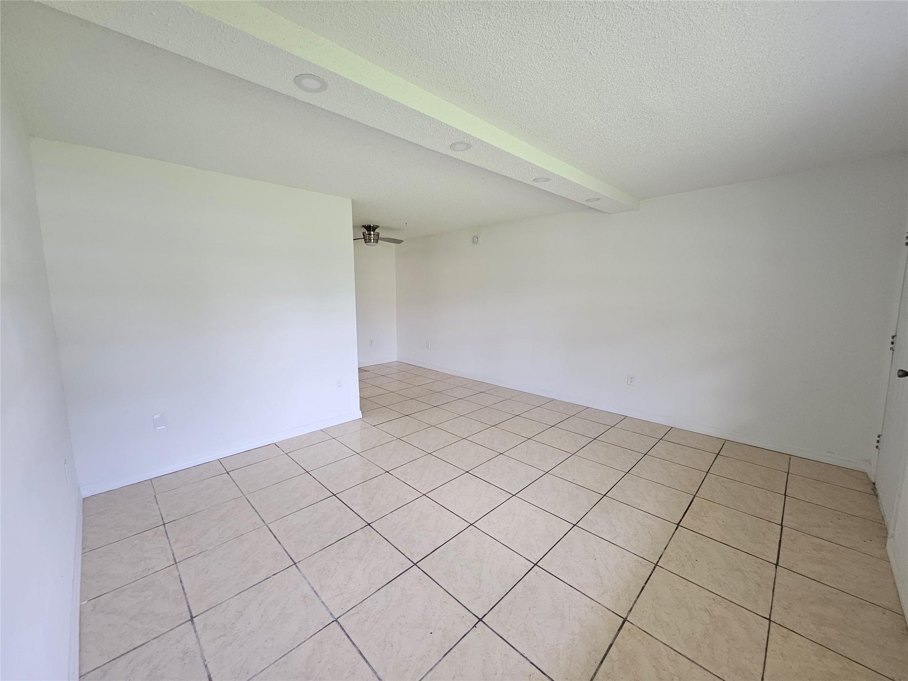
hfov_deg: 106.2
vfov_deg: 89.9
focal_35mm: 13
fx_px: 341
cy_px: 340
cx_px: 454
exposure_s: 1/60
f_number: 2.2
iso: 64
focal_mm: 1.74
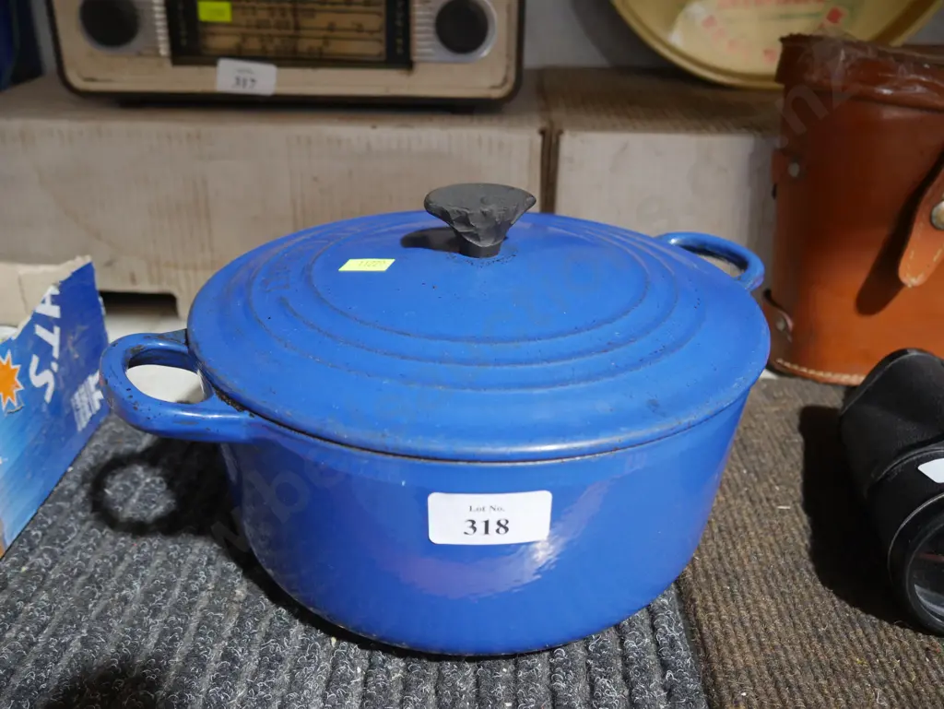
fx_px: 873
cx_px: 472
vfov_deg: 44.2
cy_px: 354
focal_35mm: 32
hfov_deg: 56.8
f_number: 3.6
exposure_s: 1/60
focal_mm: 16
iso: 1000
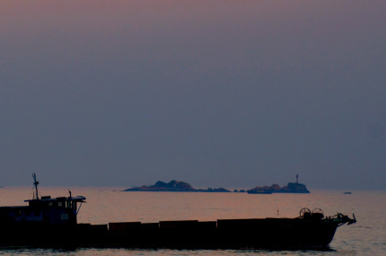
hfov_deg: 5.8
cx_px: 11
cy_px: 2
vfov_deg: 3.8
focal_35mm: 357
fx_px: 3821
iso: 125
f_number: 8
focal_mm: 100
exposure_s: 1/250
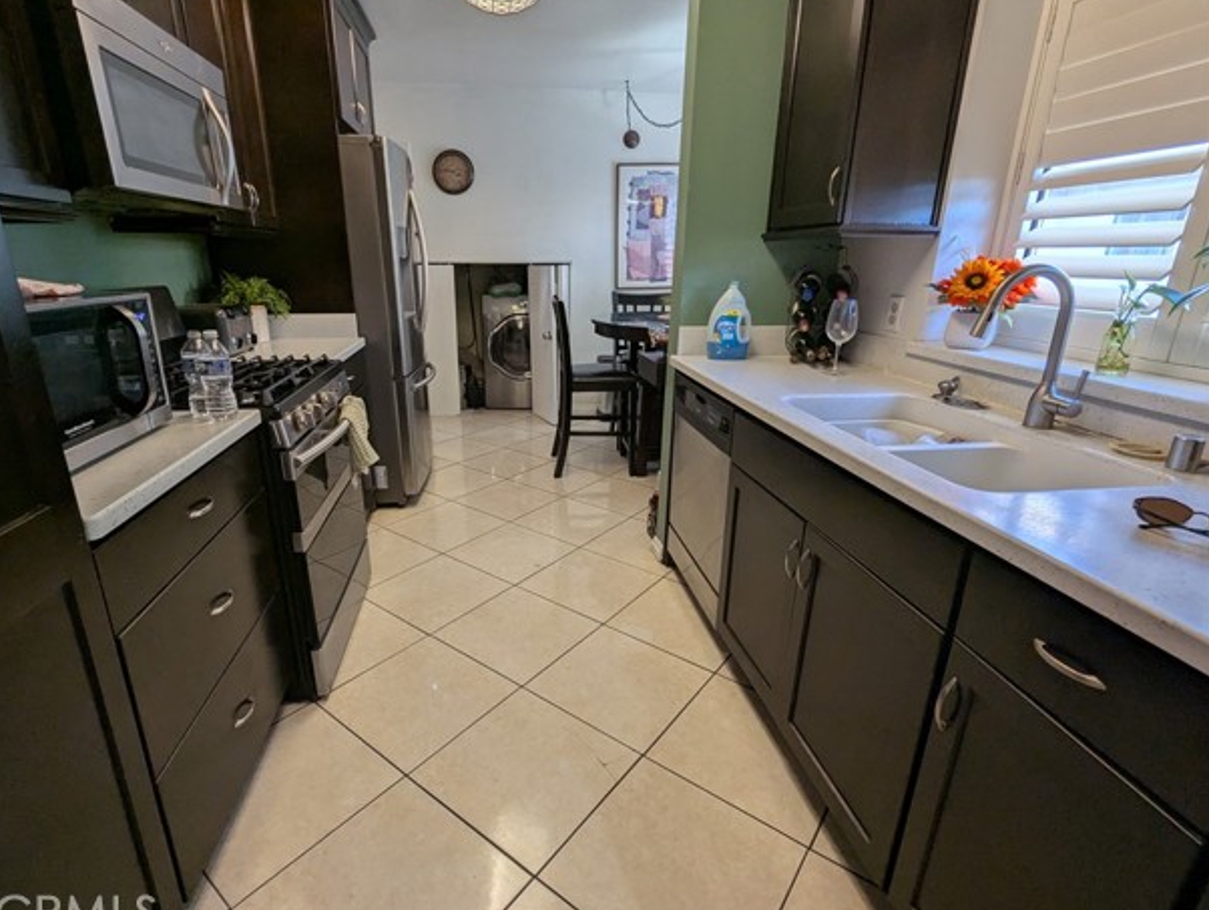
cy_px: 459
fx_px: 594
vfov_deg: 74.8
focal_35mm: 17
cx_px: 572
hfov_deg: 90.9
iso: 138
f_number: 2.2
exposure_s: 1/60
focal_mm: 2.35
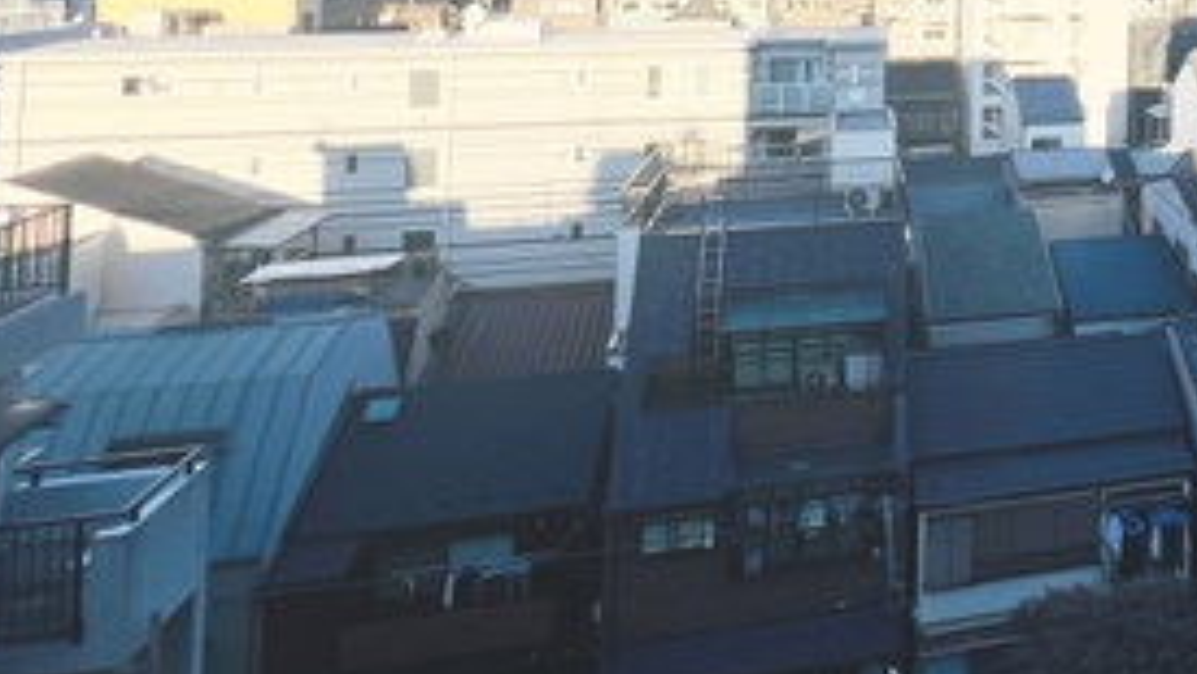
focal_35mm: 36
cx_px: 1254
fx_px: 1143
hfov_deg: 44.8
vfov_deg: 28.8
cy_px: -120
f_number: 1.8
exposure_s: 1/1815
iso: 32
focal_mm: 1.57
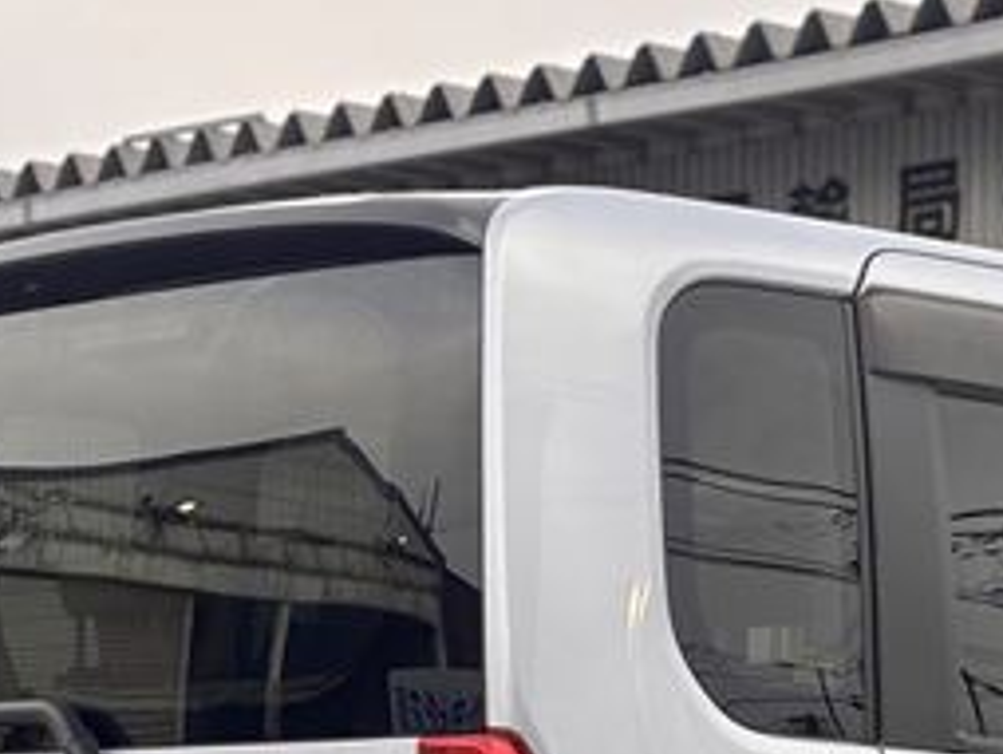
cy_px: 880
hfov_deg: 14.9
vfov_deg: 11.1
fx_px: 3799
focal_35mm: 131
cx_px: 857
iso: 32
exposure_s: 1/242
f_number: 1.6
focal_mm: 5.96
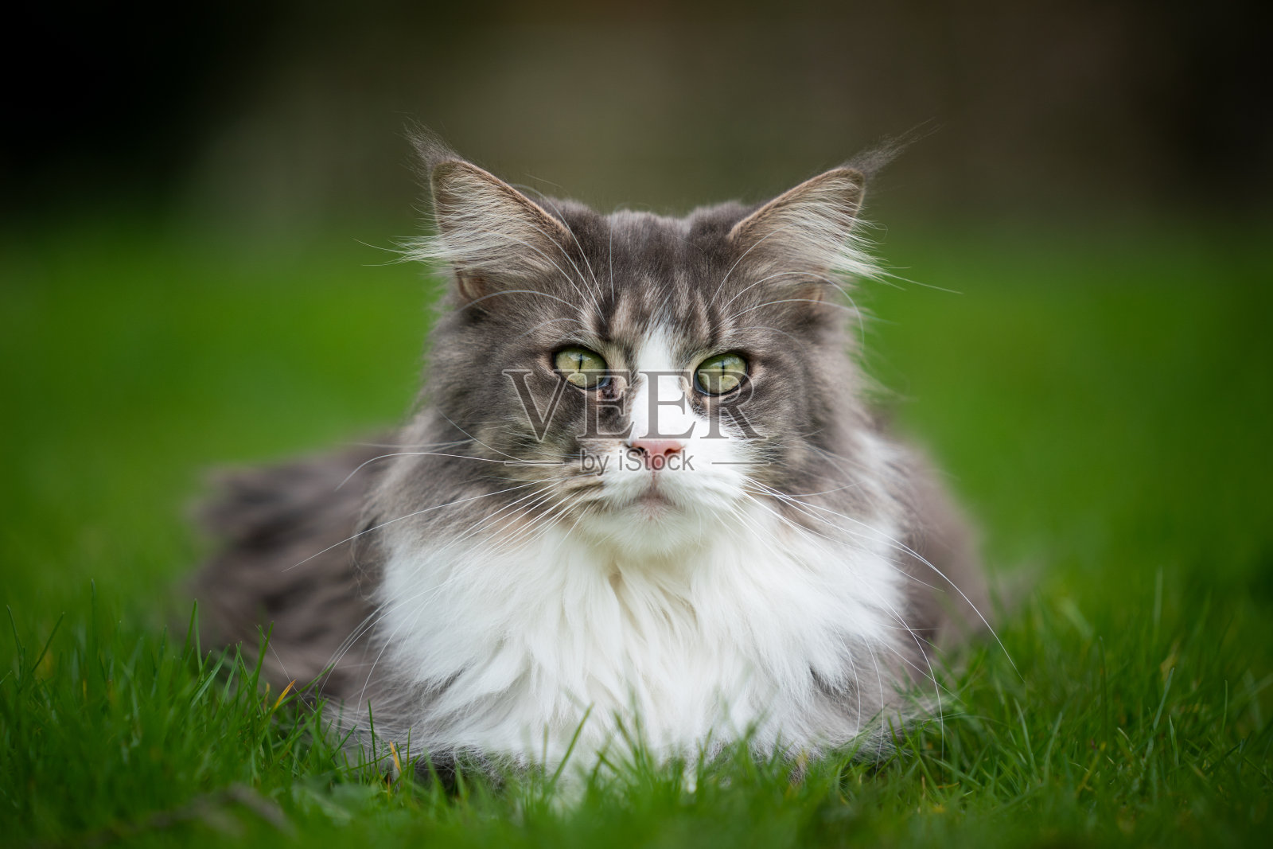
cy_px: 424
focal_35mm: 200
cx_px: 636
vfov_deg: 6.9
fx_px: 7072
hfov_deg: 10.3
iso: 160
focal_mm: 200
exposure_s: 1/1000
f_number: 2.8
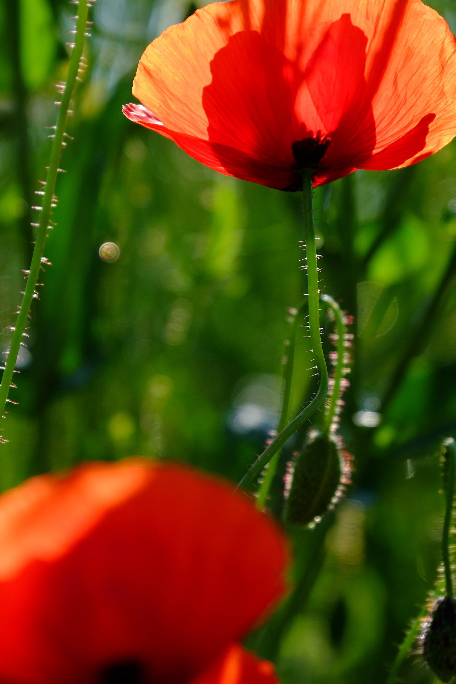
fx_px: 4465
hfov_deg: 5.8
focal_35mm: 235
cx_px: 219
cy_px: 317
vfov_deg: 8.8
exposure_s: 1/480
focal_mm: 135
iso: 200
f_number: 5.6
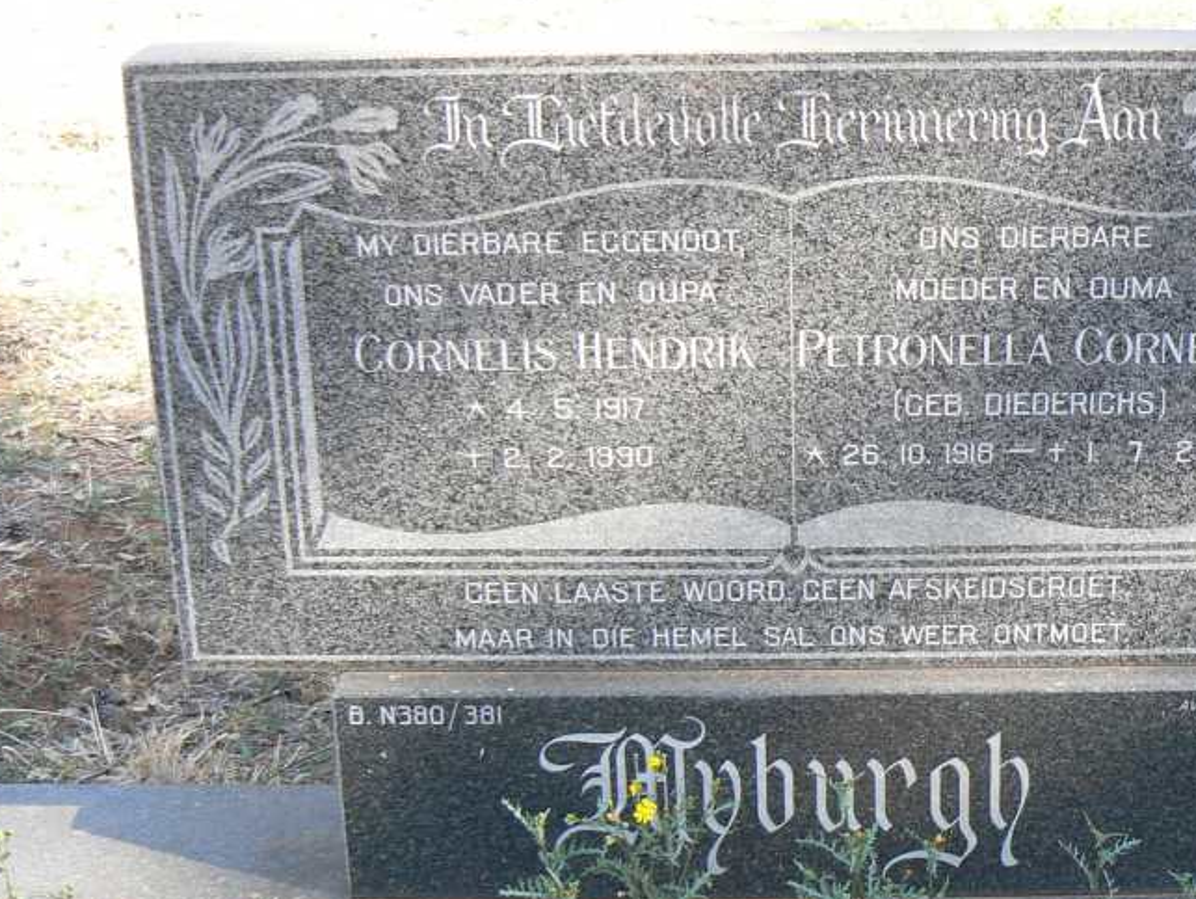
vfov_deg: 23.3
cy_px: 433
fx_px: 2178
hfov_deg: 30.4
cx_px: 841
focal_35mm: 63
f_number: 4
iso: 80
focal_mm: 6
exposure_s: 1/60
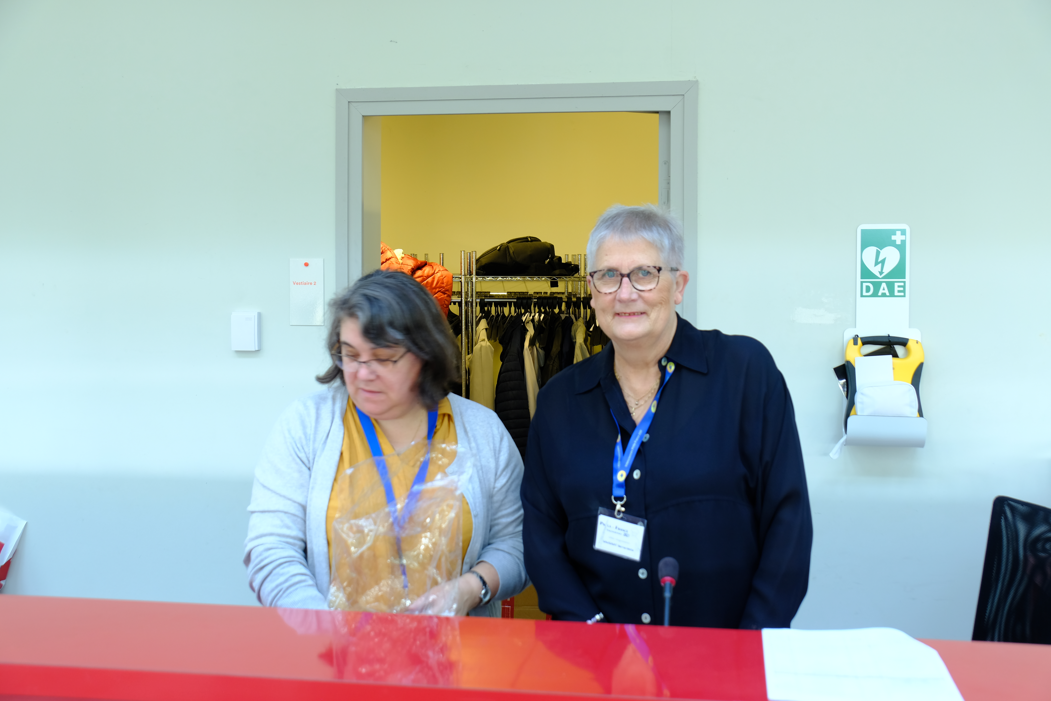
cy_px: 350
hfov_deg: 46.4
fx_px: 1226
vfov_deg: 31.9
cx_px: 526
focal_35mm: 42
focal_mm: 27.9
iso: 320
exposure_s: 1/10
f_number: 5
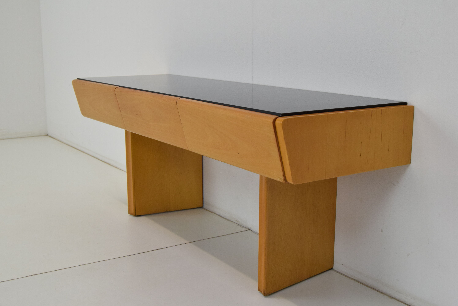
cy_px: 153
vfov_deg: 29.0
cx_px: 229
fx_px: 592
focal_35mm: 46
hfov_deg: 42.3
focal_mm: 31
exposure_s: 1/320
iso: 1600
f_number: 9
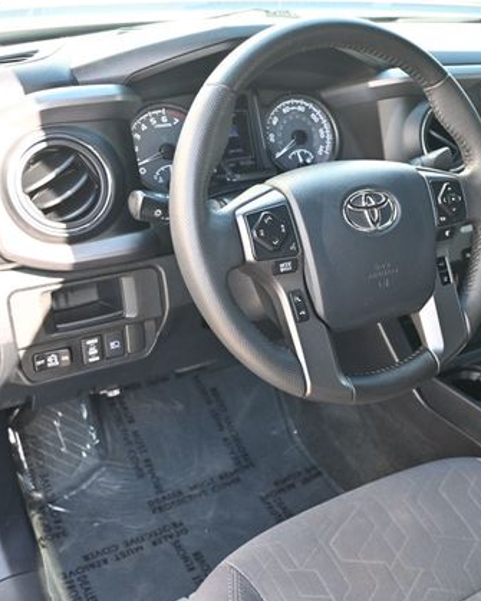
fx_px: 765
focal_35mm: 43
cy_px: 303
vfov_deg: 42.9
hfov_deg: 34.0
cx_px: 376
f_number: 3.8
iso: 800
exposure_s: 1/125
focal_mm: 20
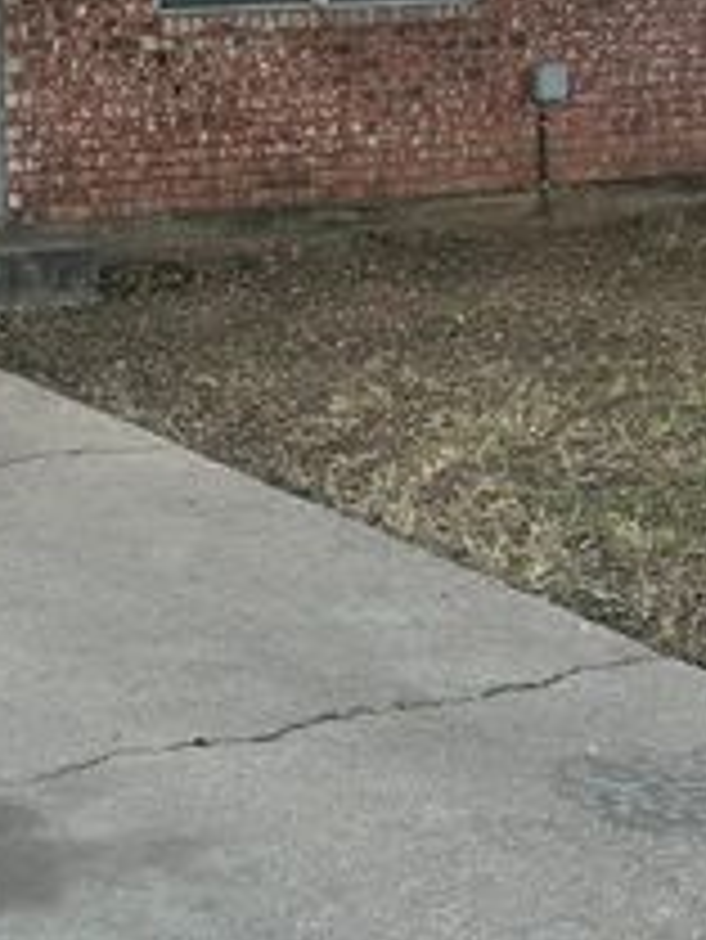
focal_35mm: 83
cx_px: 54
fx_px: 2255
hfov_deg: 17.5
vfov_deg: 23.2
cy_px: 187
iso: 50
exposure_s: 1/709
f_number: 1.5
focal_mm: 5.7
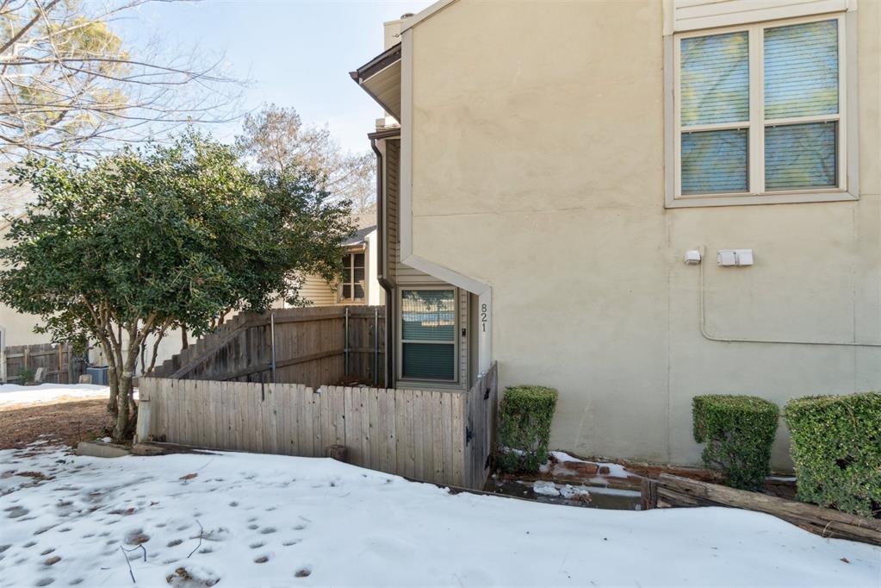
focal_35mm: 20
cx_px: 440
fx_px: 477
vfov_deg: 63.2
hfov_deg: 85.4
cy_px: 294
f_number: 8
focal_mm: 13
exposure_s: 1/125
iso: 100
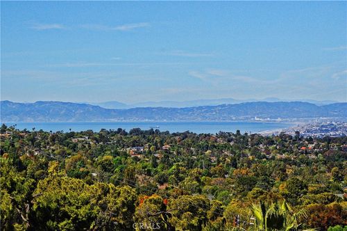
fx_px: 1155
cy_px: 116
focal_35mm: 120
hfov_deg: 17.1
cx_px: 174
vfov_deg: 11.4
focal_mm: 80
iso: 200
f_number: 14
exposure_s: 1/800
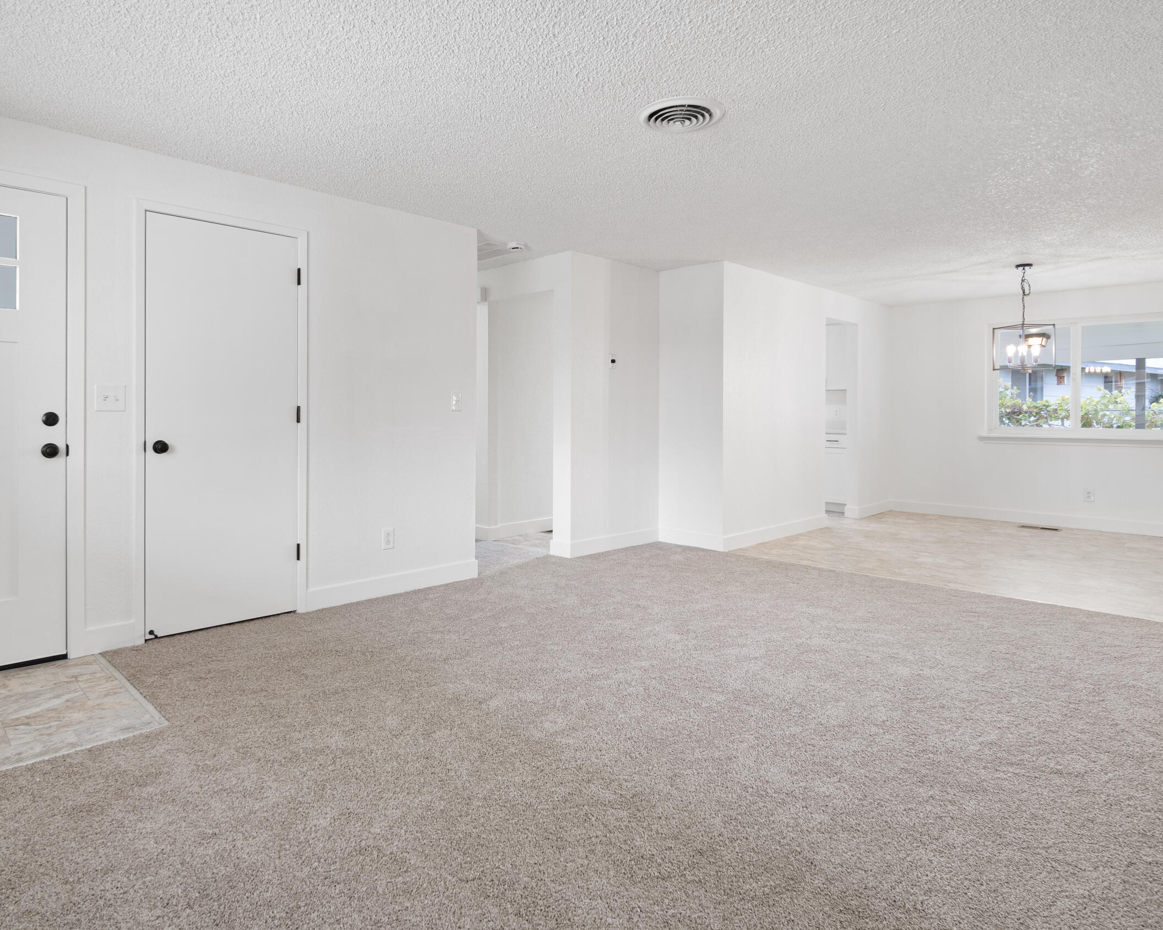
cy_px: 421
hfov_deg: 80.3
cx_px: 540
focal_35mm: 20
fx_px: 688
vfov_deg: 67.9
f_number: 6.3
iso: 100
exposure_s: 1.3
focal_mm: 10
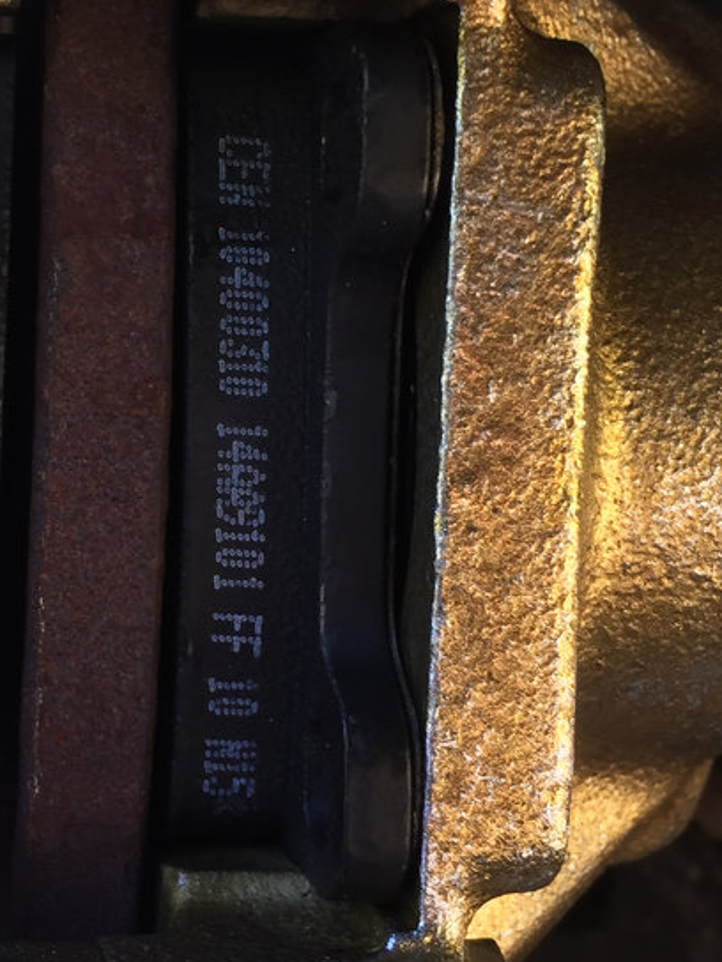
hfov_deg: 22.6
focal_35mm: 64
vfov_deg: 30.1
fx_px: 1780
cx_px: 133
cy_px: 361
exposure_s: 1/40
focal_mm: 4.15
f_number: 2.2
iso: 32
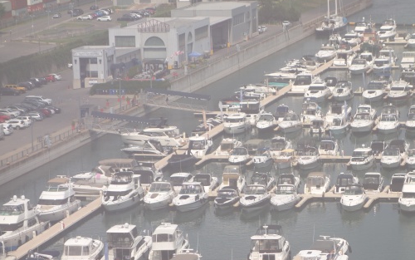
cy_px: 184
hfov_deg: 12.8
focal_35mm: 163
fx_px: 1844
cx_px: 289
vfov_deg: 8.1
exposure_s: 1/500
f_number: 4.9
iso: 125
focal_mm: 36.97
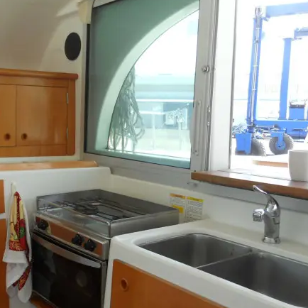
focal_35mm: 44
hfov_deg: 36.9
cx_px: 60
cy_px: 175
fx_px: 443
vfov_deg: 38.3
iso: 80
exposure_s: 1/125
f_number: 3.2
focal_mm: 4.9
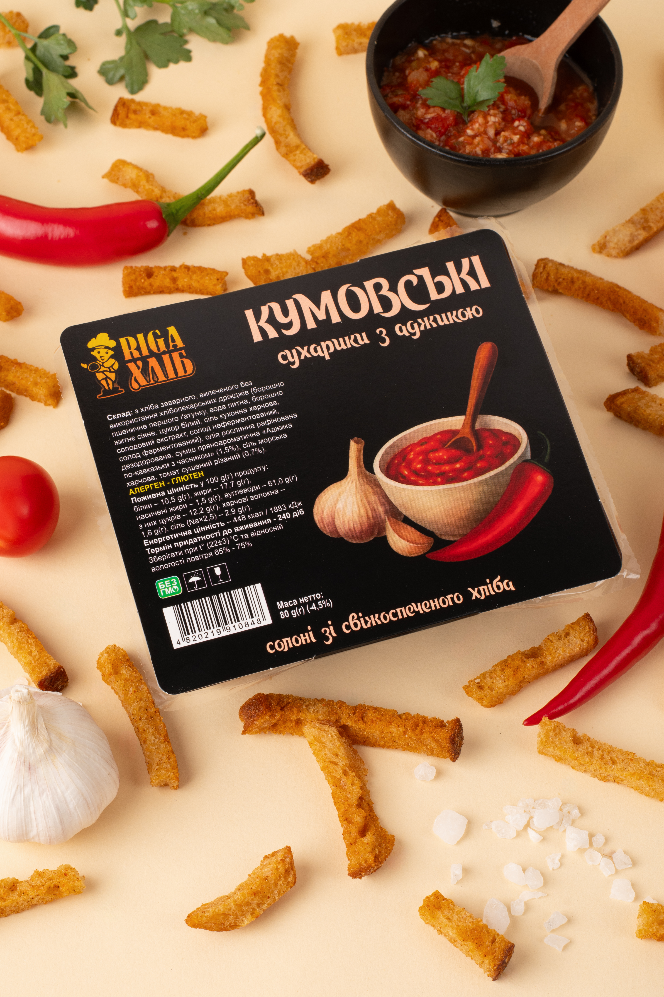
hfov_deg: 18.2
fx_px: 2075
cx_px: 332
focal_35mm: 75
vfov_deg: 27.0
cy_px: 498
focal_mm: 50
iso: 160
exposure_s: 1/160
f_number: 13
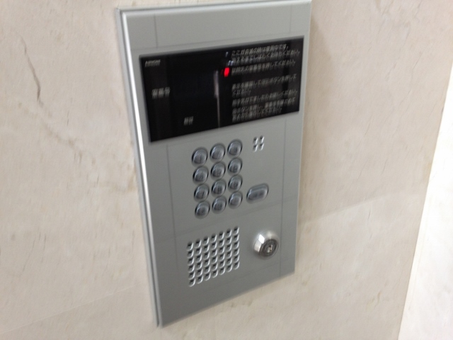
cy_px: 170
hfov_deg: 55.4
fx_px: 432
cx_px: 226
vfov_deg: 42.9
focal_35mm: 33
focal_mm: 4.12
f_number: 2.4
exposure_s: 1/20
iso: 80
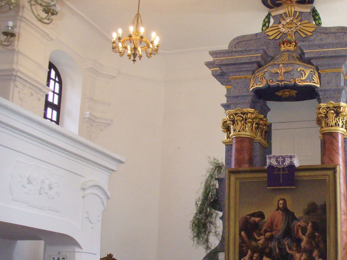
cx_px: 276
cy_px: 184
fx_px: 591
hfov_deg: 31.9
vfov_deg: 24.6
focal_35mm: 59
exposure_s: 1/60
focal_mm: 6.1
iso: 400
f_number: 2.8
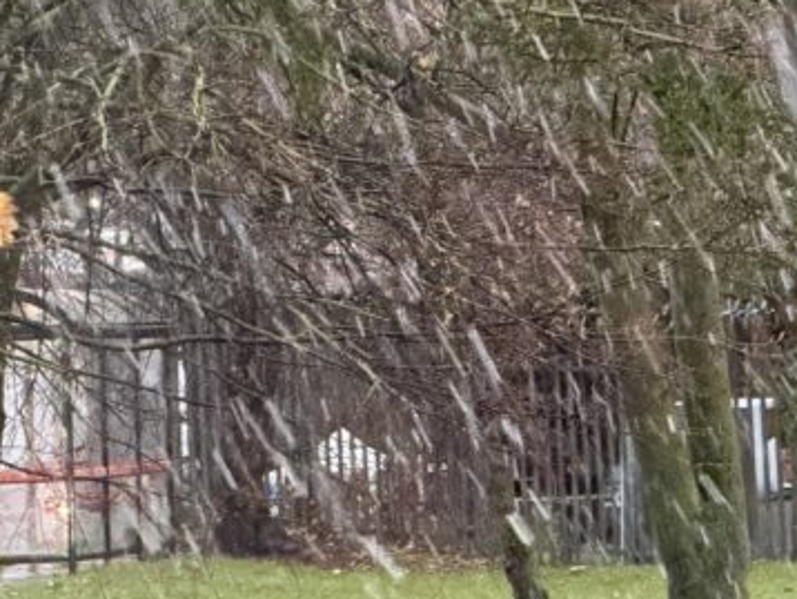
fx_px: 6589
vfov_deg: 5.2
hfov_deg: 6.9
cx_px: 606
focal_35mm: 286
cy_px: -134
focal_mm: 16.89
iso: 1000
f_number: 2.8
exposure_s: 1/40
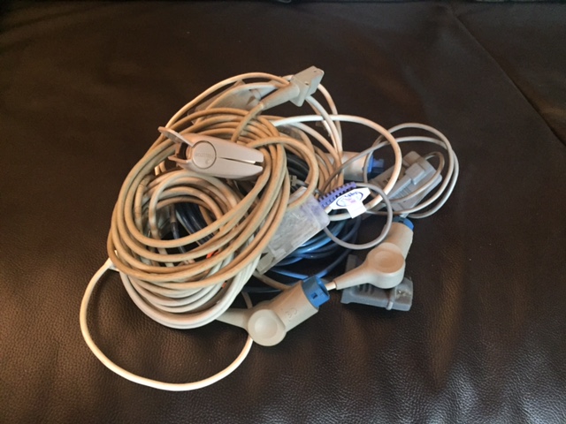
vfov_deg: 48.2
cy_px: 212
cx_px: 283
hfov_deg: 61.7
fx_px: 474
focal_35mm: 29
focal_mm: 4.15
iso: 320
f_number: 2.2
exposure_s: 1/17
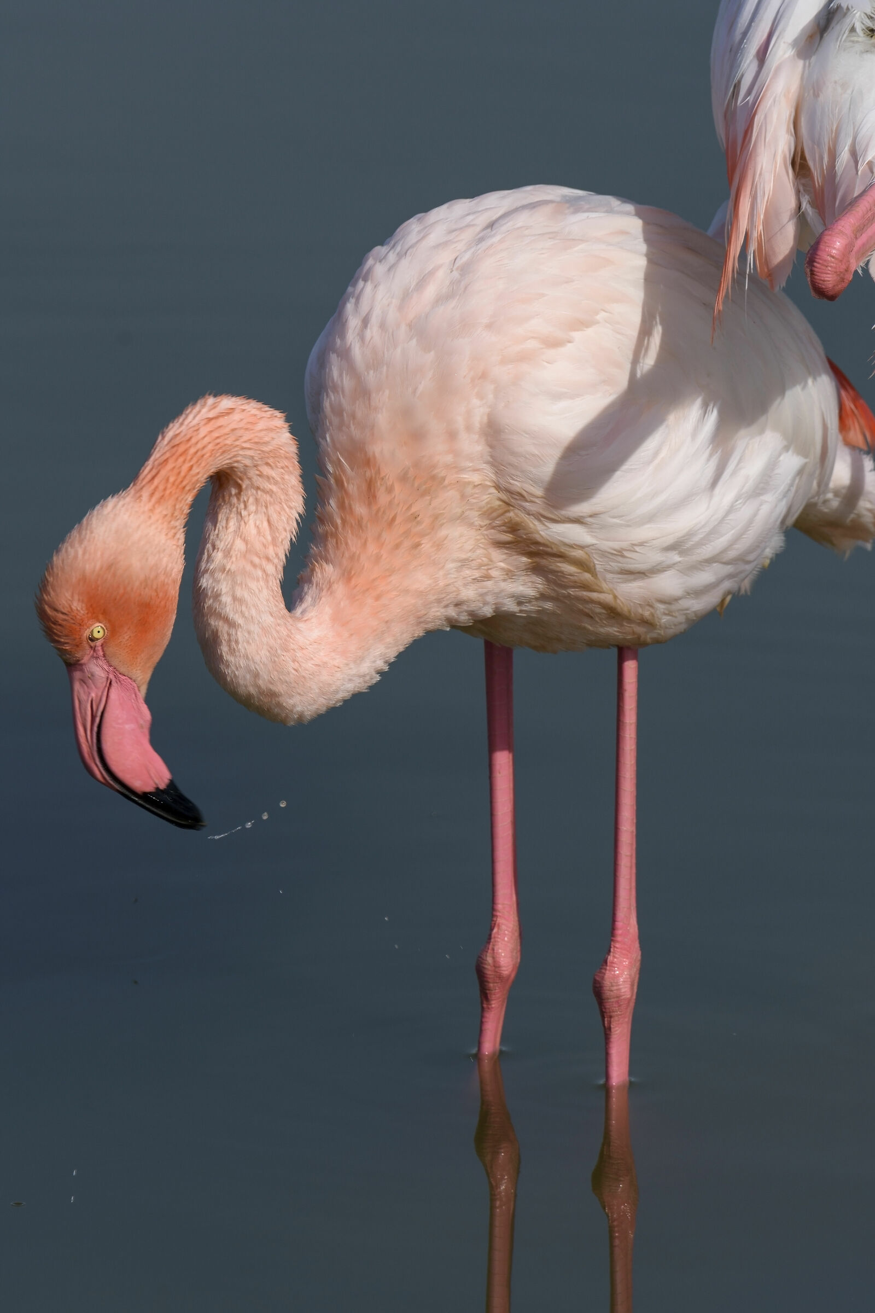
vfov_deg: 2.7
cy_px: 656
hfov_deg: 1.8
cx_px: 438
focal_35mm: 750
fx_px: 27342
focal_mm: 500
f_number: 9
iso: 125
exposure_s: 1/500
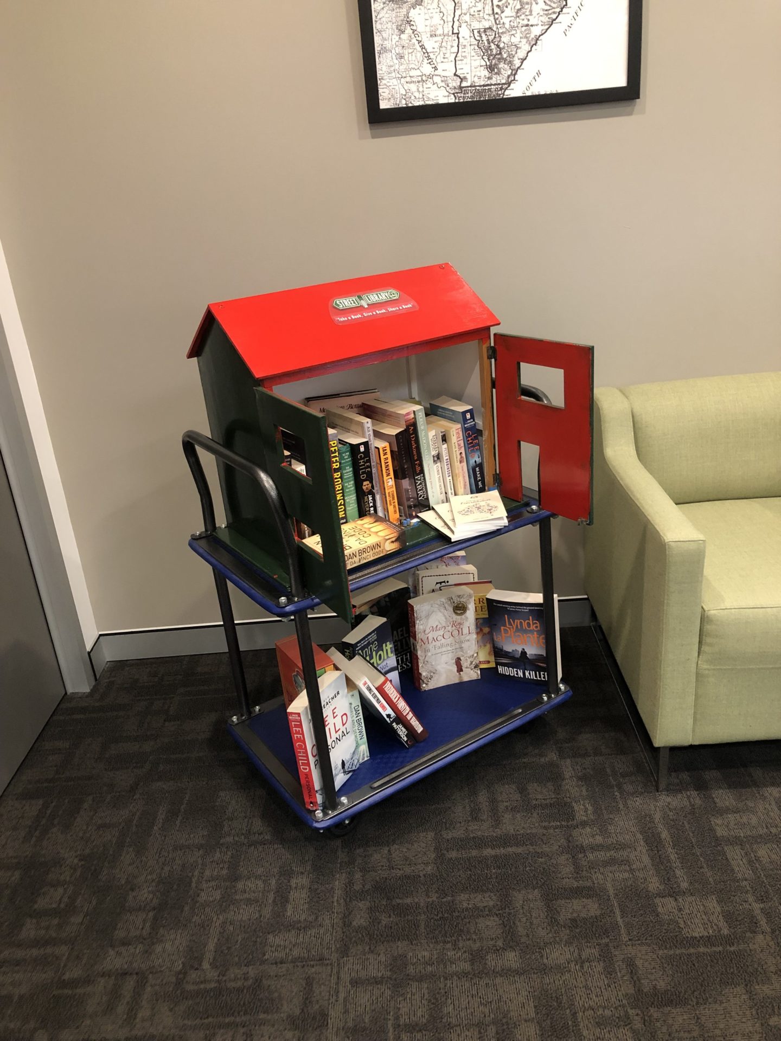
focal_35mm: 28
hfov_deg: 49.7
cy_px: 520
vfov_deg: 63.4
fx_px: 842
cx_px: 390
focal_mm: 3.99
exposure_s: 1/17
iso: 80
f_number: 1.8
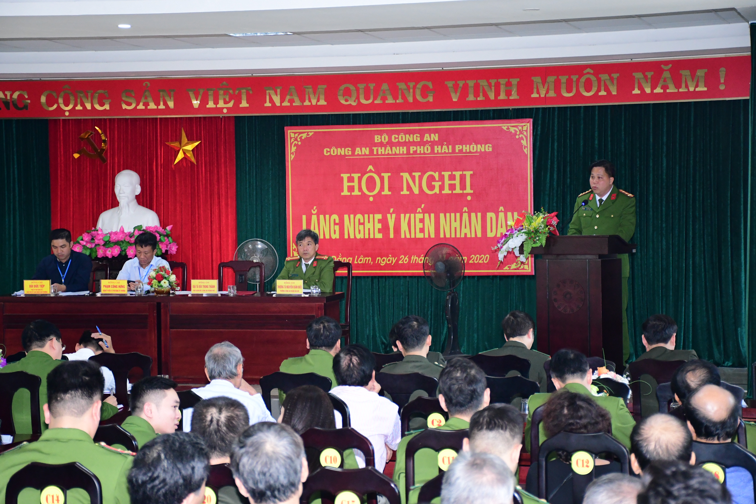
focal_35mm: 84
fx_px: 1764
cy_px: 252
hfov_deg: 24.2
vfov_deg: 16.3
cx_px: 378
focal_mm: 56
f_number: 4.8
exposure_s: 1/200
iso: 3200
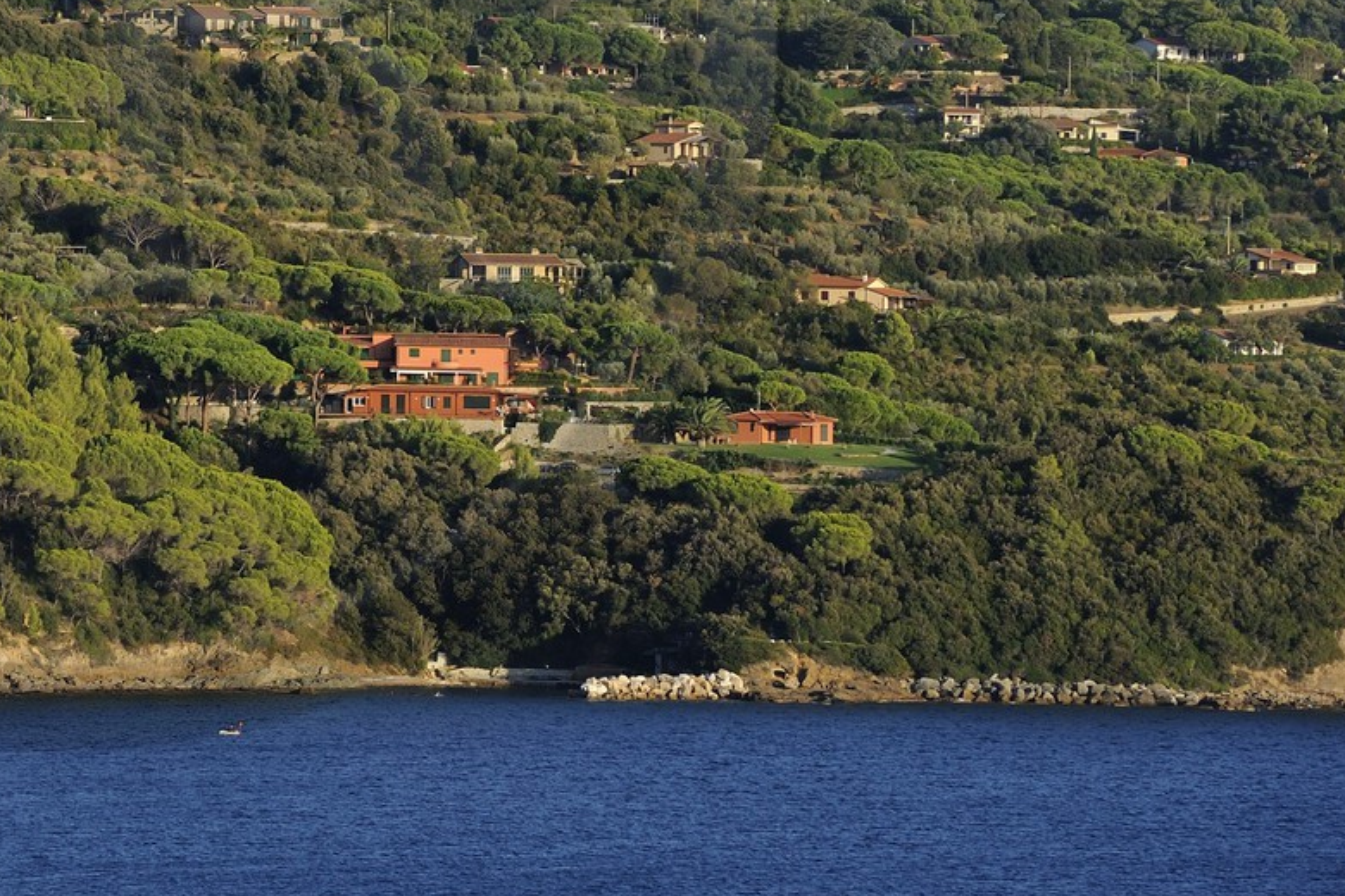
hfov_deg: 5.0
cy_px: 34
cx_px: 67
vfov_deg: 3.4
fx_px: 15317
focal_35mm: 410
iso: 200
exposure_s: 1/200
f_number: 10
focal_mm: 200
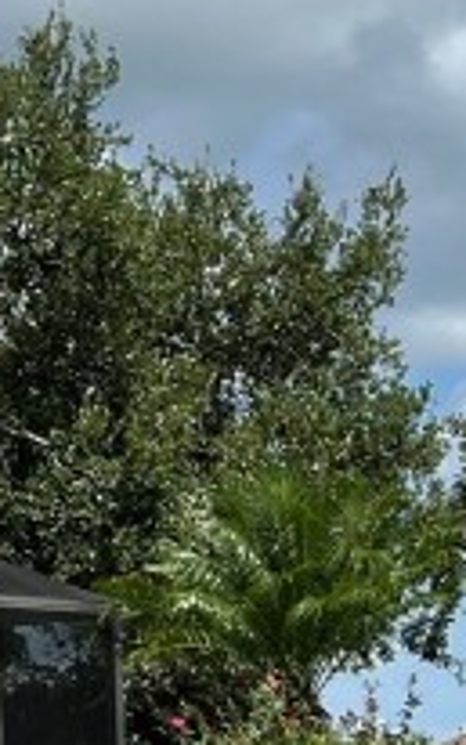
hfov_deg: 9.2
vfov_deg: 15.1
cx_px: -340
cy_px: 658
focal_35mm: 137
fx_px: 2780
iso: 50
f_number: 1.5
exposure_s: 1/5587
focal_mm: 5.7
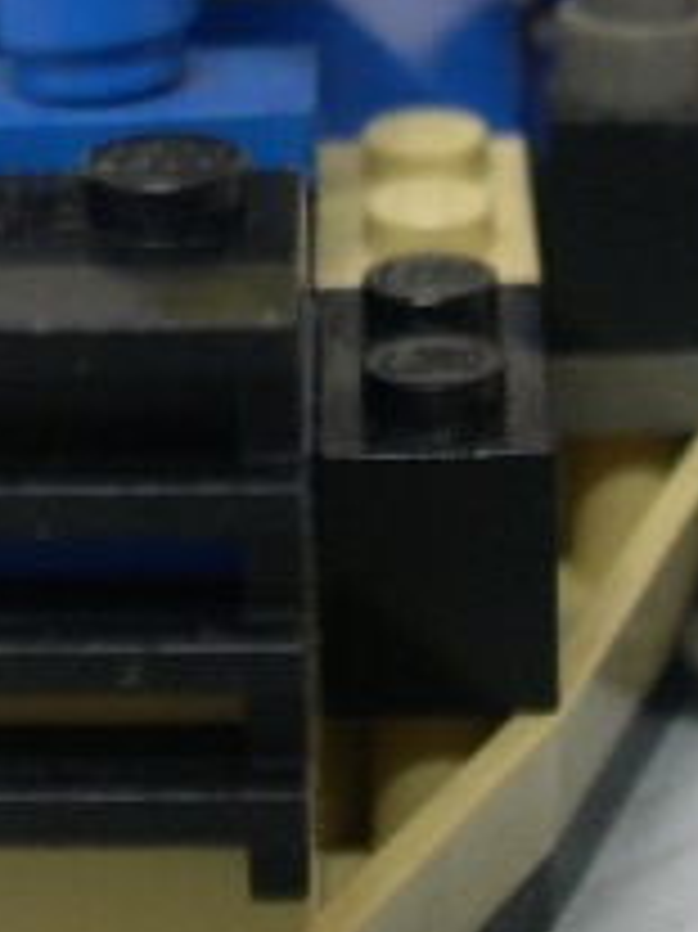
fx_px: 3956
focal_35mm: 147
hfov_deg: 10.1
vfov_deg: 13.3
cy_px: 32
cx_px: 162
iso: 100
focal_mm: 8
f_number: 2.8
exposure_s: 1/10.9
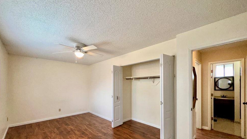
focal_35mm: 16
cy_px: 85
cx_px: 119
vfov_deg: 66.3
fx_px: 105
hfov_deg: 99.3
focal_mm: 2.22
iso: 125
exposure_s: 1/120
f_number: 2.2
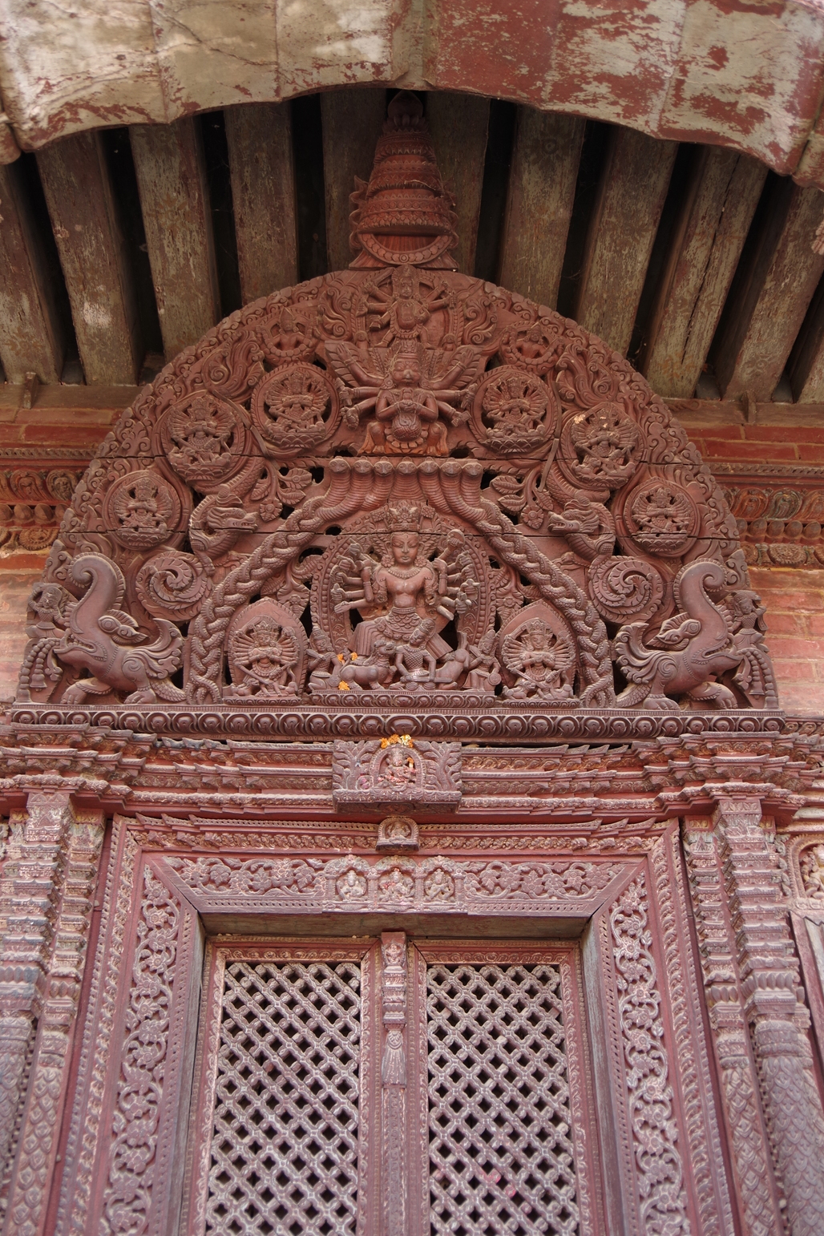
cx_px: 406
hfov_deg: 39.4
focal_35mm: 34
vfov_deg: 56.4
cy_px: 595
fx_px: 1151
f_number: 4
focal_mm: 21
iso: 200
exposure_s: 1/50
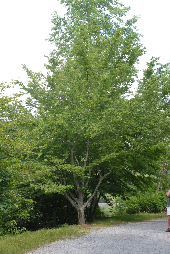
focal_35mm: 75
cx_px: 85
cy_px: 127
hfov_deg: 18.2
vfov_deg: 27.0
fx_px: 530
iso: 400
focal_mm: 50
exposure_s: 1/200
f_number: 7.1
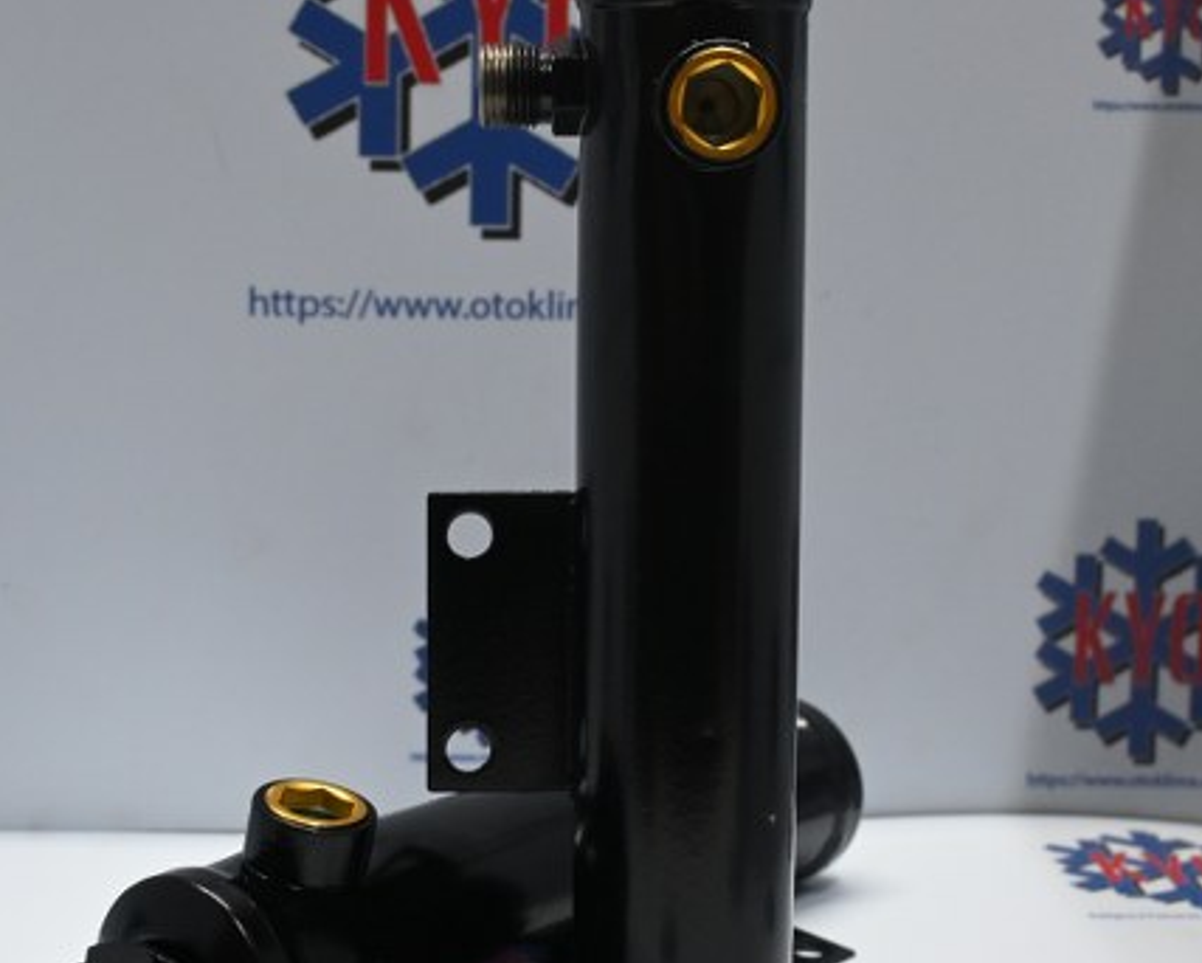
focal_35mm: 72
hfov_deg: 26.2
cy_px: 477
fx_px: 2578
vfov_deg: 21.2
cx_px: 529
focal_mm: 27.5
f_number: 4.5
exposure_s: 1/125
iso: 1250
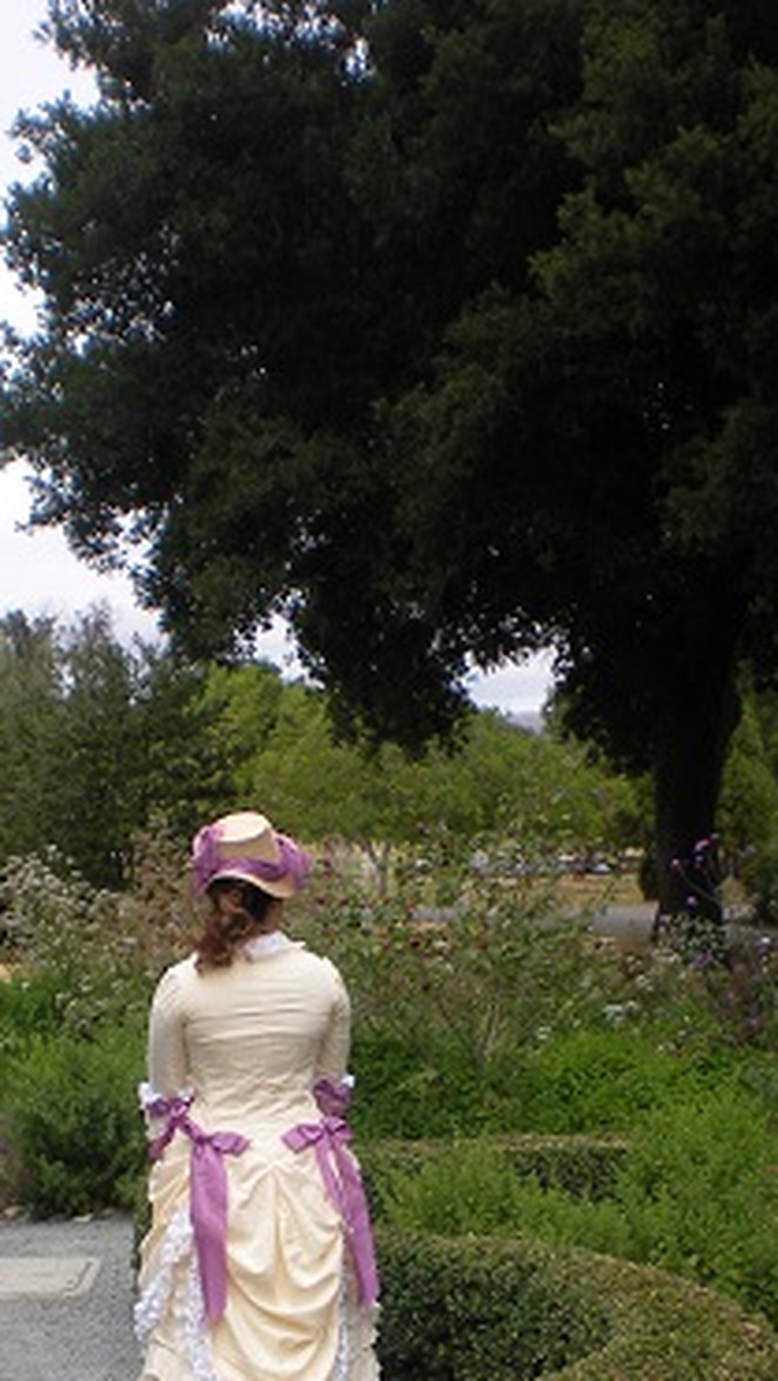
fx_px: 2454
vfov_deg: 30.6
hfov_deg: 18.0
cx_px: 261
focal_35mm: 67
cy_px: 1113
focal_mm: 6.3
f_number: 4.6
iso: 64
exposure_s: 1/388
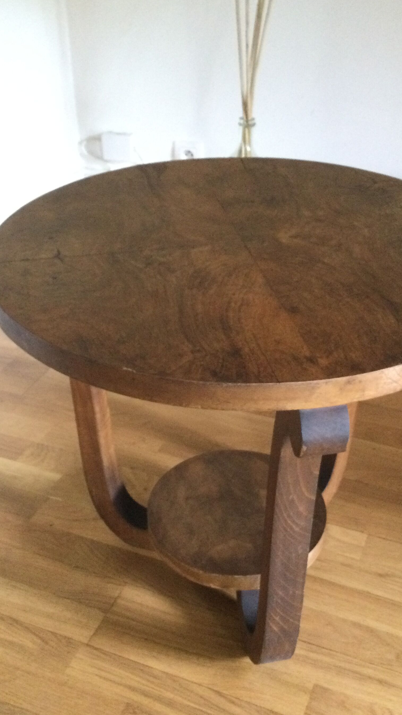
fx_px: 777
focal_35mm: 41
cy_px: 385
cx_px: 219
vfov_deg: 49.4
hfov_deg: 29.0
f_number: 2.4
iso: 250
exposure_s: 1/17
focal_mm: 3.3
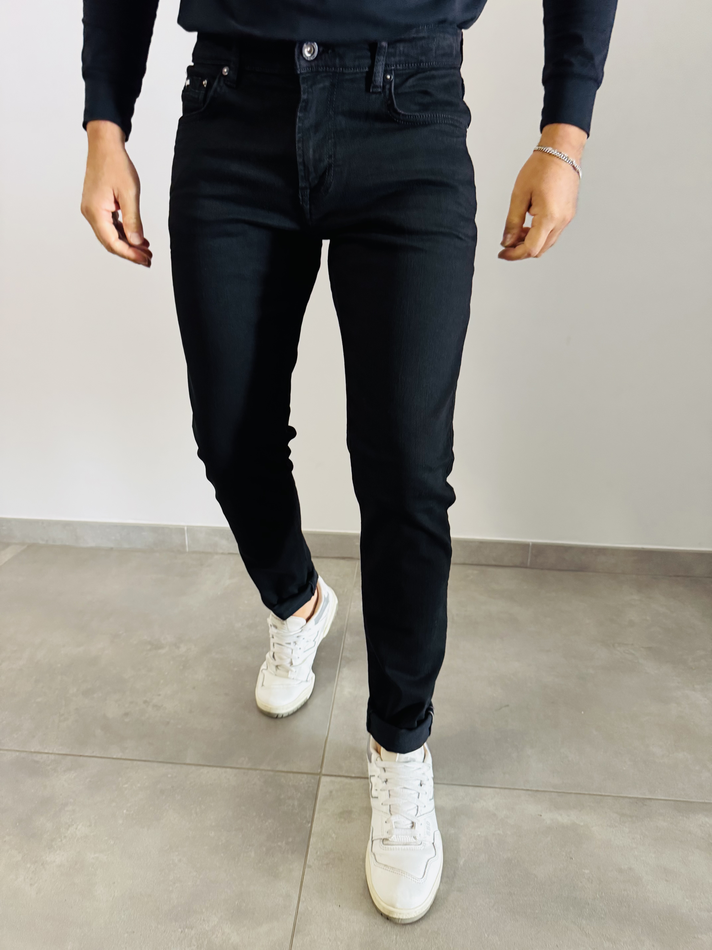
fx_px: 658
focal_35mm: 24
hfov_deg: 56.8
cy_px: 475
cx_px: 356
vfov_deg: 71.6
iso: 500
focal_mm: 6.76
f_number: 1.78
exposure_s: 1/60
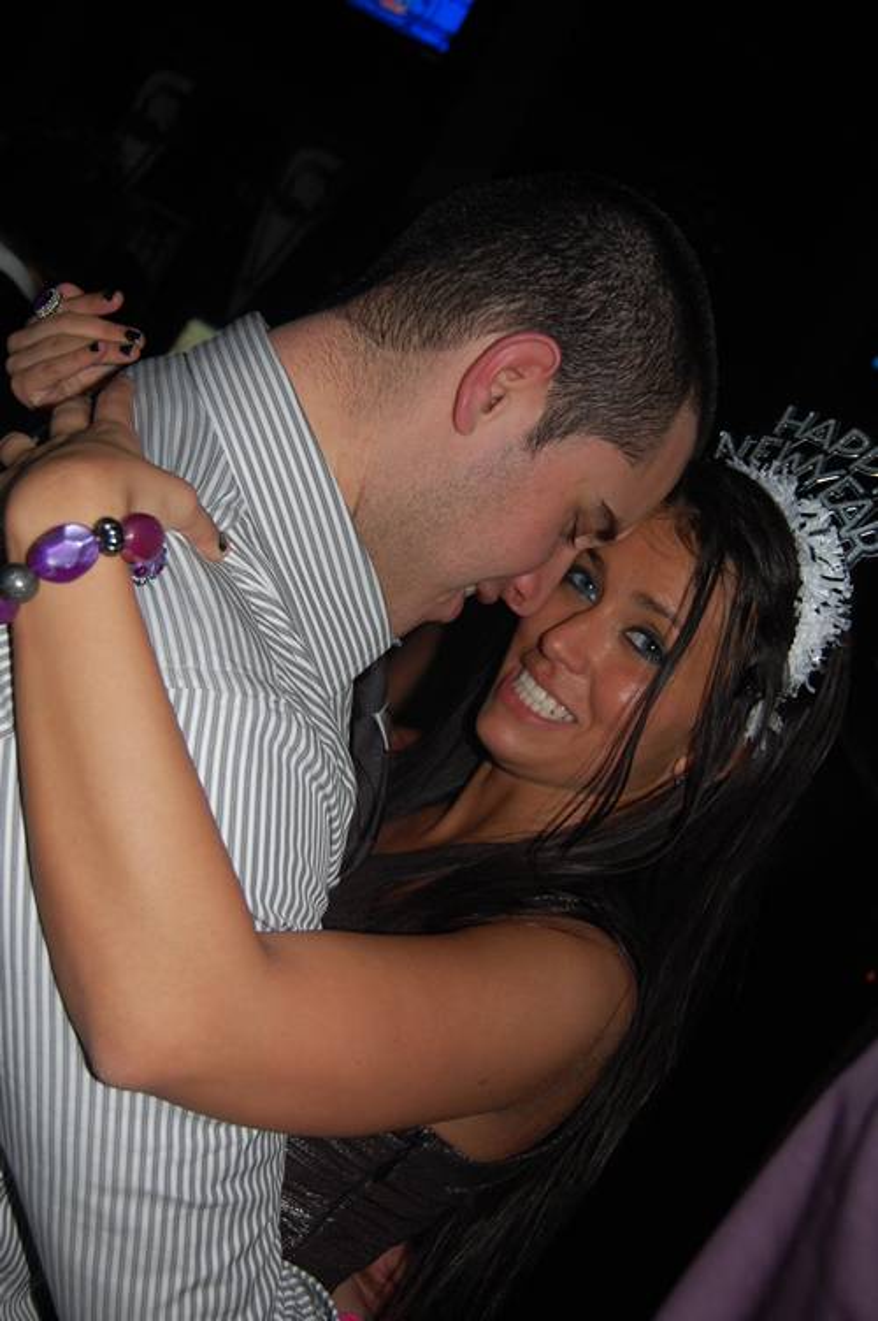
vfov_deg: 49.6
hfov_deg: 34.1
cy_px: 660
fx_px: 1429
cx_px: 439
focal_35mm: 39
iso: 400
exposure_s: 1/60
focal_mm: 26
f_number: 4.2
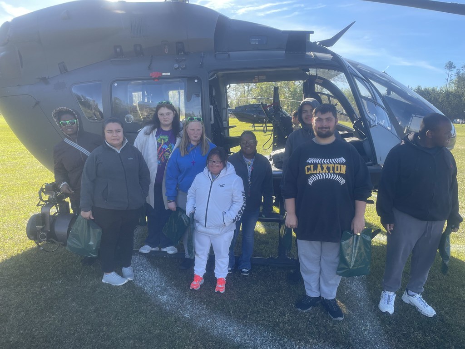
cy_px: 174
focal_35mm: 26
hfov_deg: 67.3
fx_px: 349
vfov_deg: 53.1
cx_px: 232
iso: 32
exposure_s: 1/545
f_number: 1.6
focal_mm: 4.2
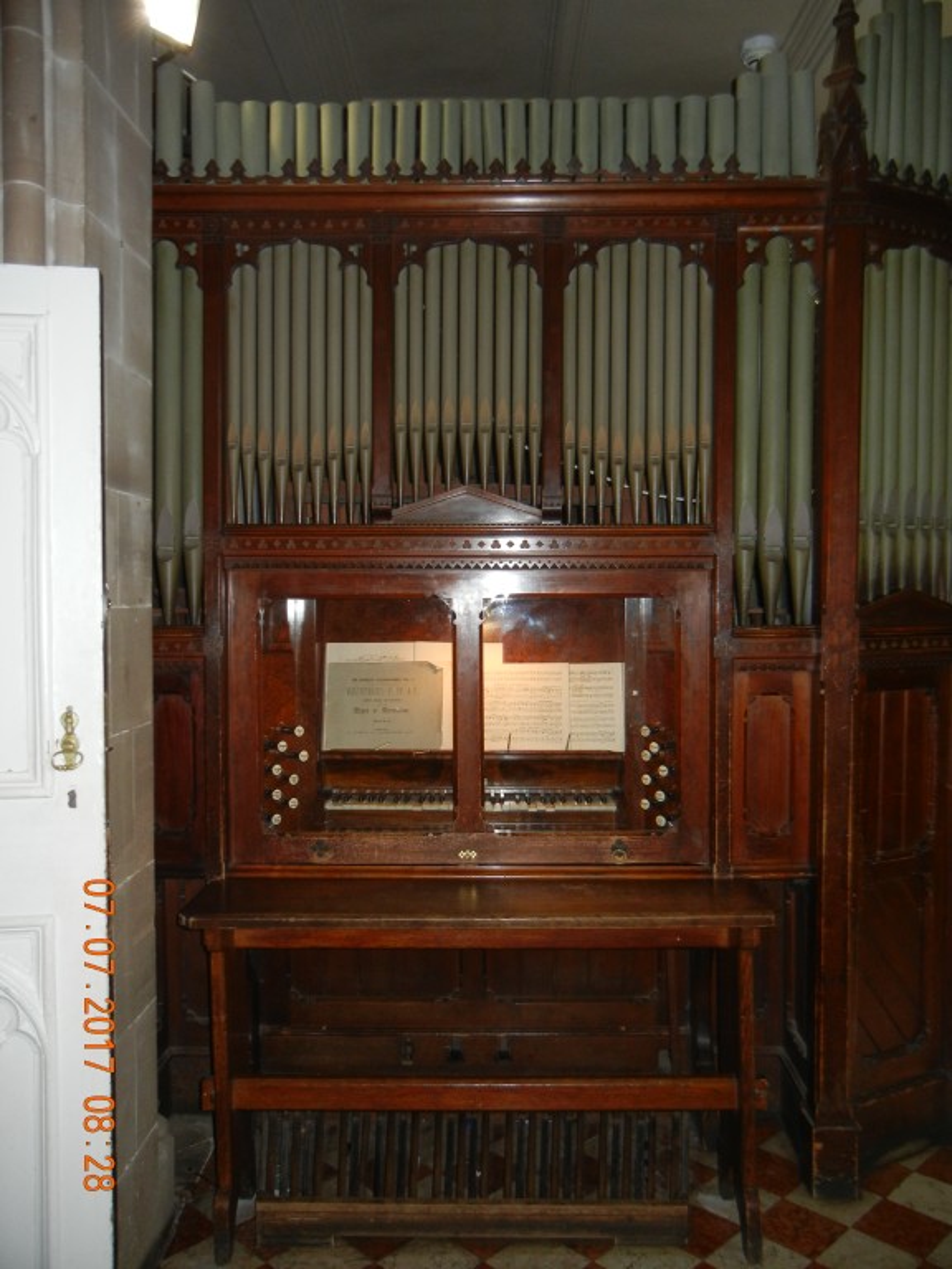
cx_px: 476
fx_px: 1100
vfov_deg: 60.0
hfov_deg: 46.8
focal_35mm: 30
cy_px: 634
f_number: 3.5
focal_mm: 5.4
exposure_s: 1/30
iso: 235
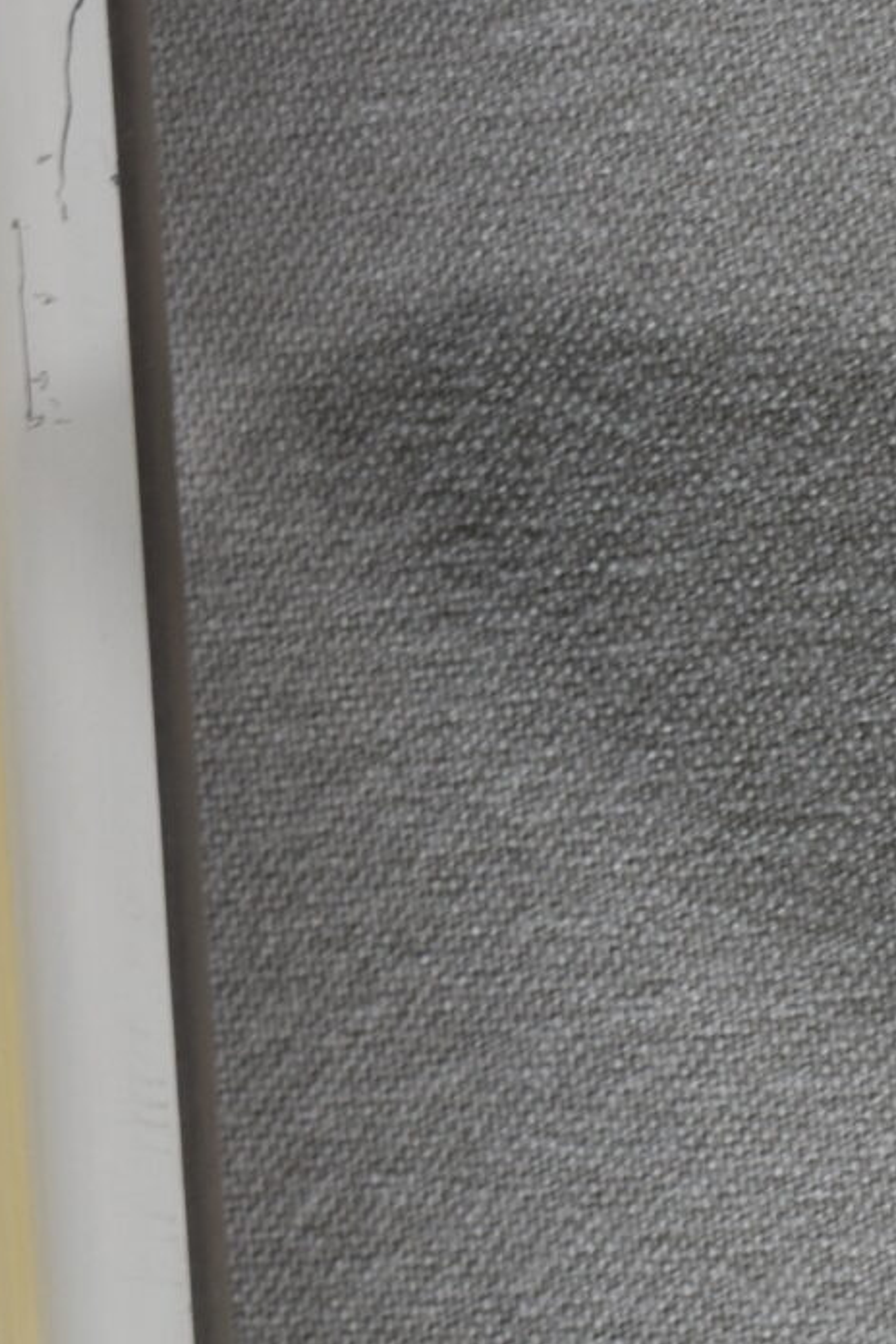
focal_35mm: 127
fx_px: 4735
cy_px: 46
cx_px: -14
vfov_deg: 15.9
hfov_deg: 10.7
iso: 400
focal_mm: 23
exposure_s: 1/60
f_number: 7.1
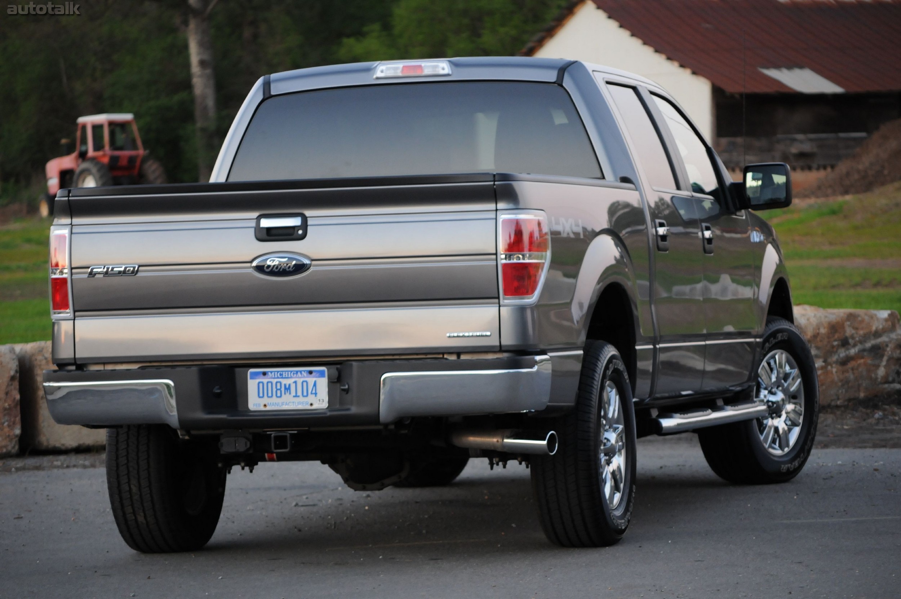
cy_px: 300
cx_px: 450
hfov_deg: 13.4
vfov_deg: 8.9
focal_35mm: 153
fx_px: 3825
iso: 800
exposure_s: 1/50
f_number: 4.5
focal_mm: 102
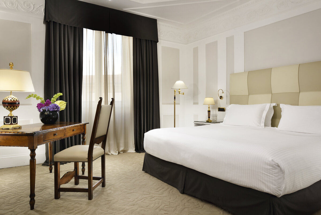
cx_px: 160
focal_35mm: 25
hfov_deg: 71.5
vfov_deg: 51.3
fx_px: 223
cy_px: 108
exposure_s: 1/200
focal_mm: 25
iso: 200
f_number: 11
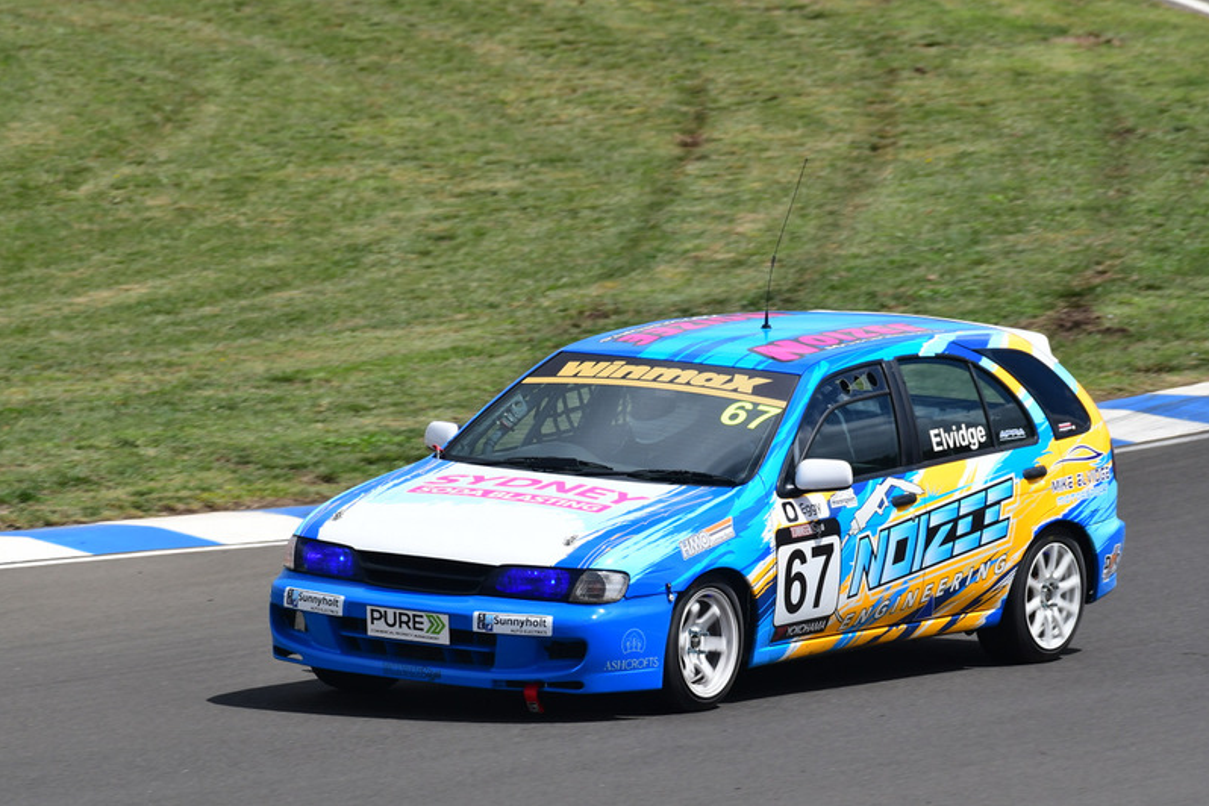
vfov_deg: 2.1
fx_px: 22230
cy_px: 403
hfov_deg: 3.1
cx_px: 604
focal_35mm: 662
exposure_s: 1/640
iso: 250
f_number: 10
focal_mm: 440
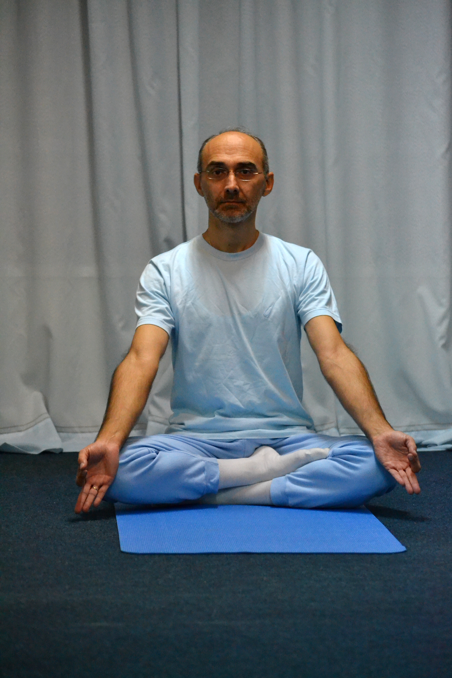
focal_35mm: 147
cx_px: 226
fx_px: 2768
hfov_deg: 9.3
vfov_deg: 14.0
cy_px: 339
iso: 3200
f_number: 4.5
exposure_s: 1/160
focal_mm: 98
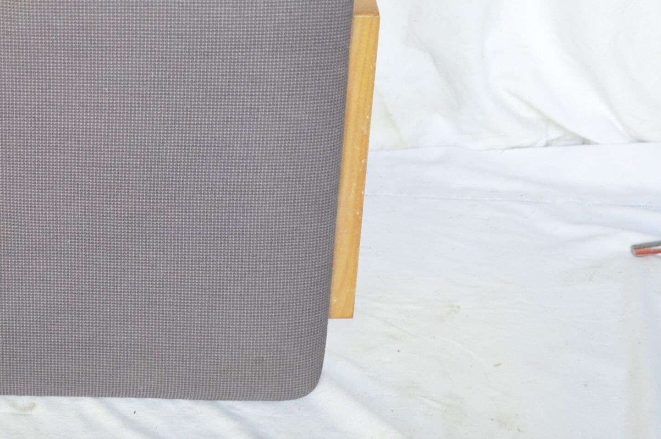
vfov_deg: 15.7
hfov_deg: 22.4
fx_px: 1596
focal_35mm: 87
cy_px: 190
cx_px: -13
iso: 1600
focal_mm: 26
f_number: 3.8
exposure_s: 1/60
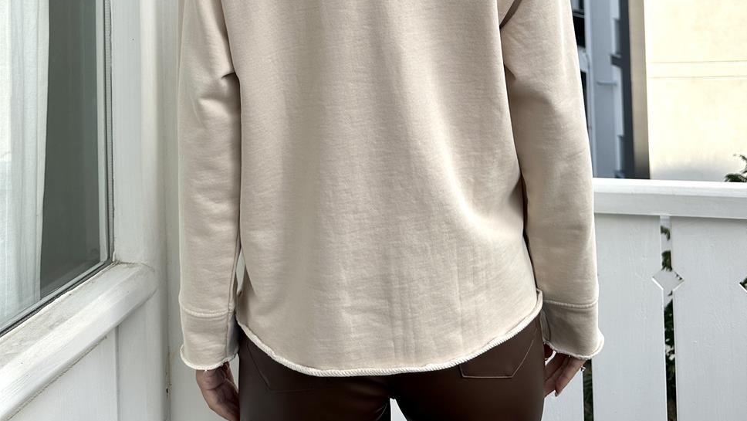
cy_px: -37
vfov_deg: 30.4
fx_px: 693
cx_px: 374
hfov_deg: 56.6
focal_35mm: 35
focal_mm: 6.86
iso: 80
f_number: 1.78
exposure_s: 1/1119
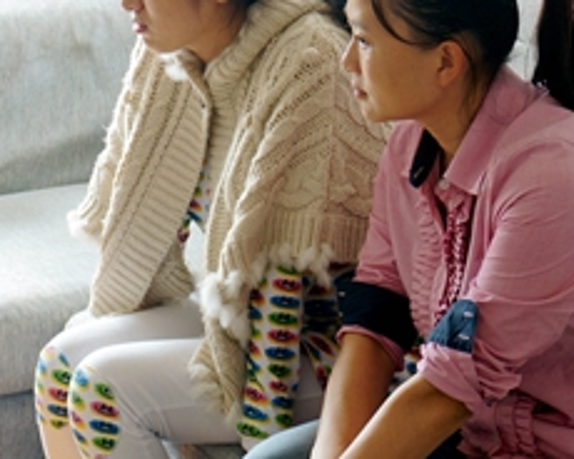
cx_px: 7
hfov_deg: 14.7
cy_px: 236
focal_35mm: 129
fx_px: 2197
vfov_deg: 11.9
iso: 200
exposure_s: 1/30
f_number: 5
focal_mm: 33
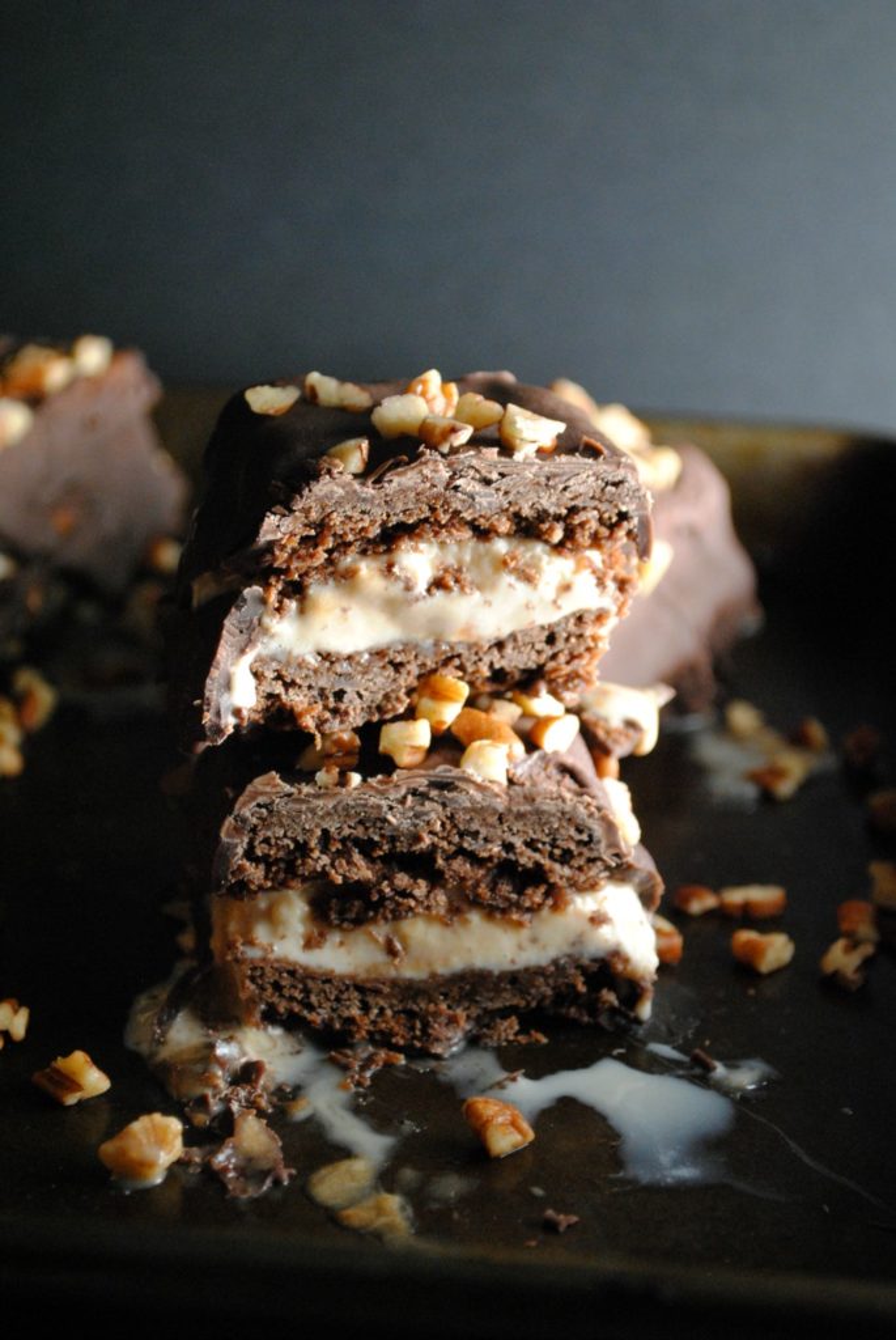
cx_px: 448
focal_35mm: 72
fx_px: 2681
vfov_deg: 28.0
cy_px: 670
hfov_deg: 19.0
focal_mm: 48
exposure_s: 1/30
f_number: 5.6
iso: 1250
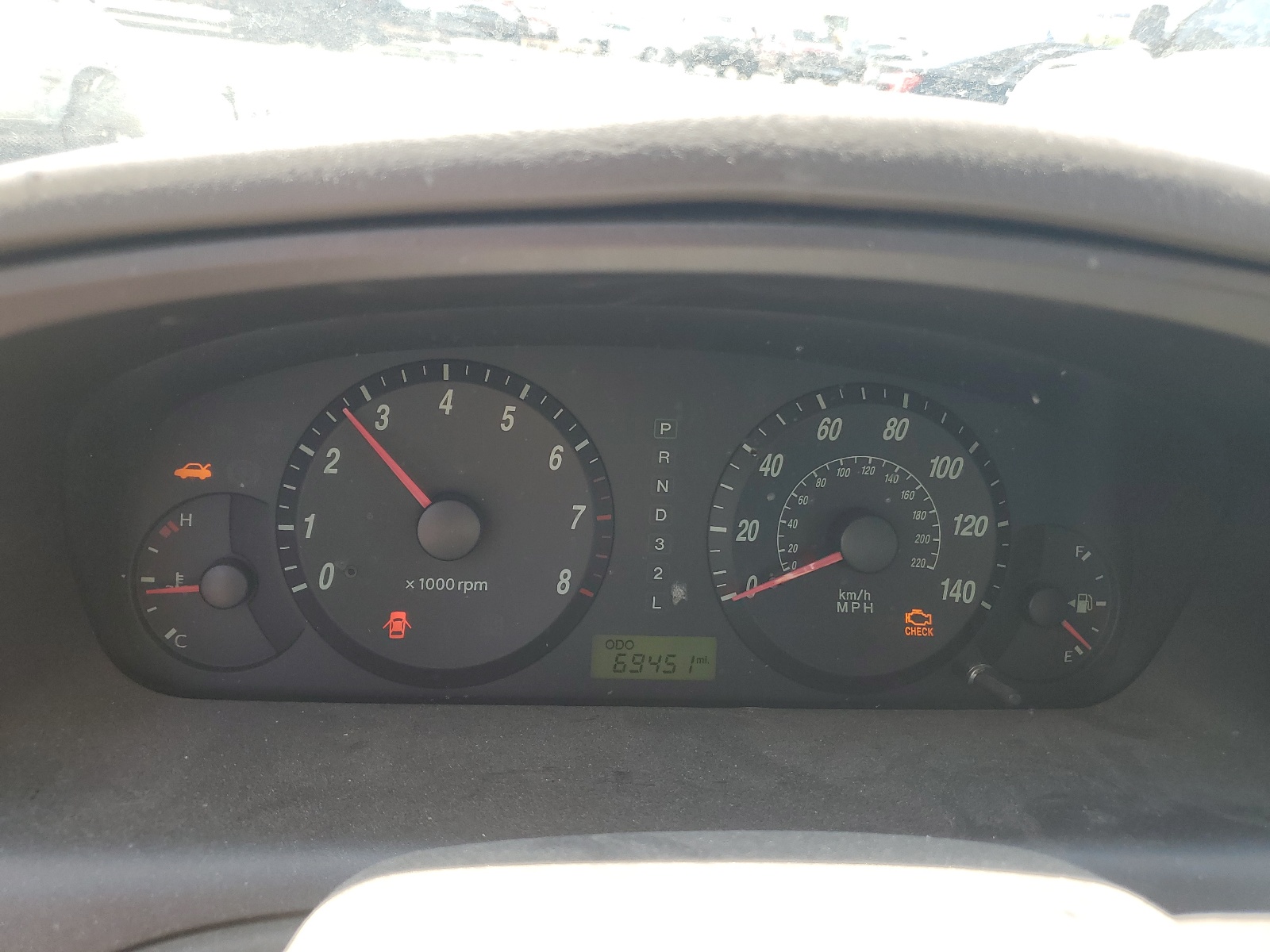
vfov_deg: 53.1
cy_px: 476
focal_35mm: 26
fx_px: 954
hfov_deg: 67.3
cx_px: 635
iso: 50
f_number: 1.5
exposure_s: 1/303
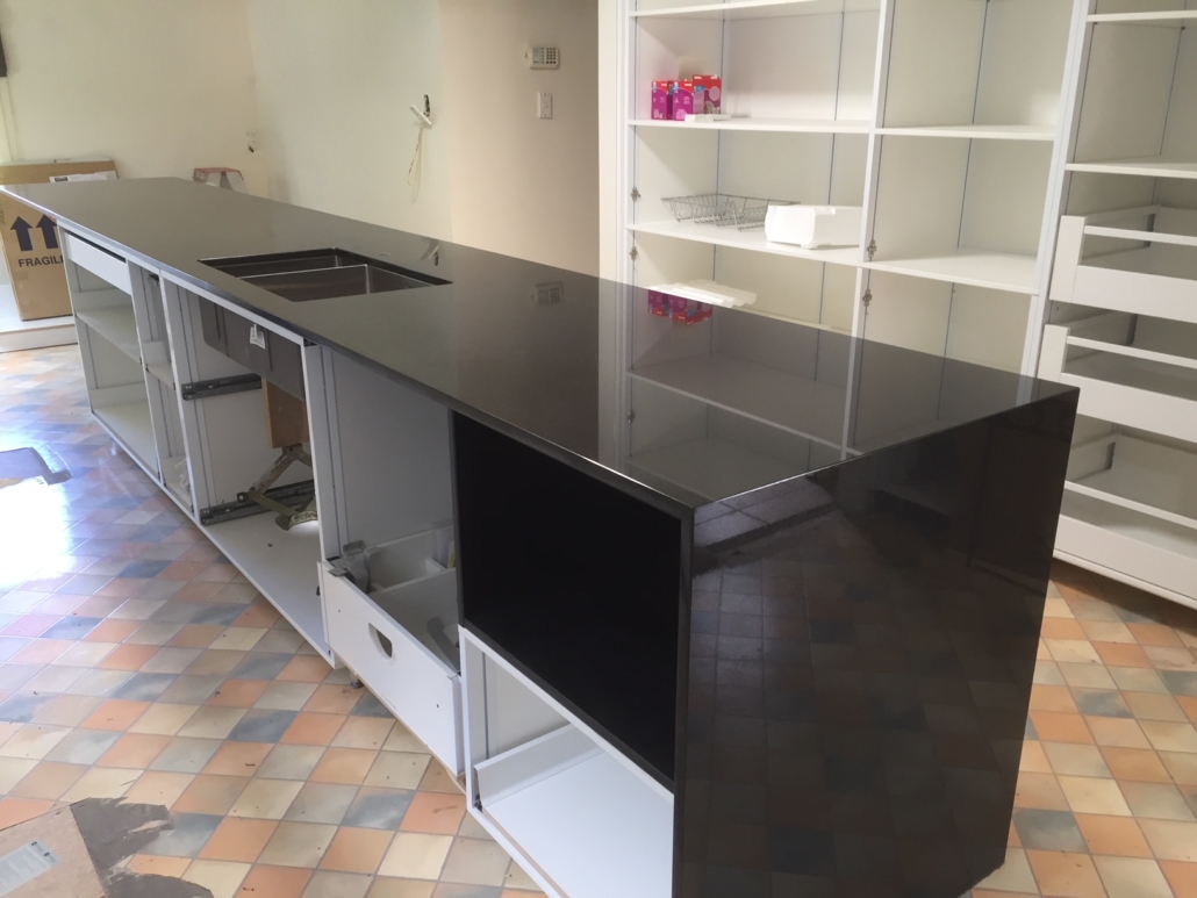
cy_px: 449
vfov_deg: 48.2
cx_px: 598
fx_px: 1003
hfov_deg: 61.6
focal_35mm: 29
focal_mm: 4.15
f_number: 2.2
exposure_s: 1/33
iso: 80
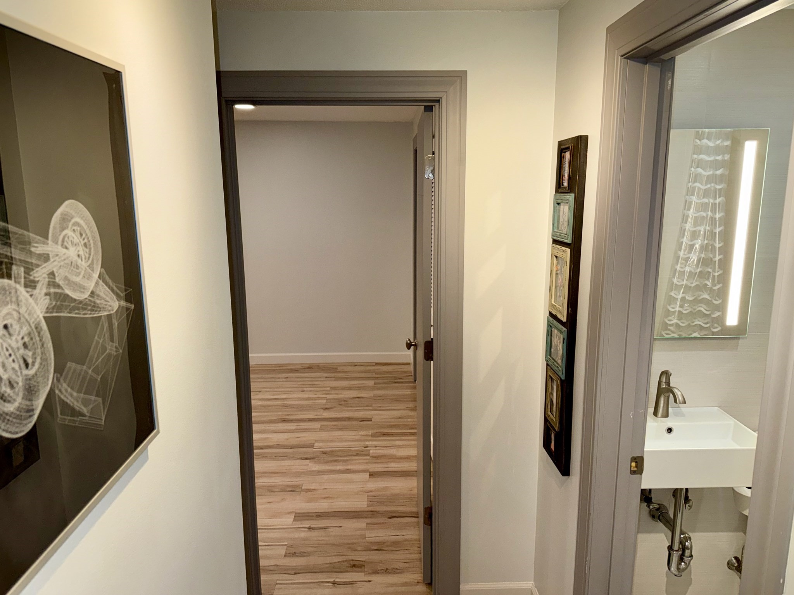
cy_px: 298
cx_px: 397
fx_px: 550
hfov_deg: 71.6
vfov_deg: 56.8
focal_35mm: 24
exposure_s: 1/200
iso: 125
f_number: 1.78
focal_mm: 6.76
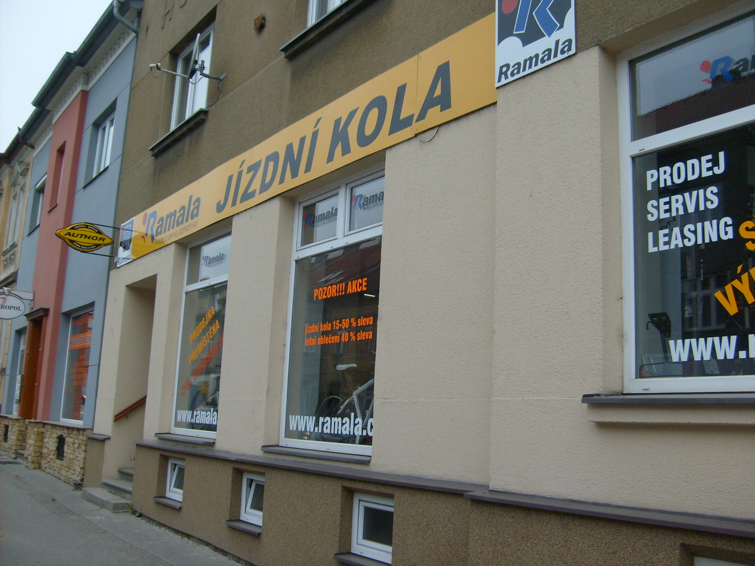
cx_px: 378
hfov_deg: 52.6
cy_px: 283
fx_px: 763
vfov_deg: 40.7
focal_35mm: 35
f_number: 7.1
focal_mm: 5.8
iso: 80
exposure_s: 1/90
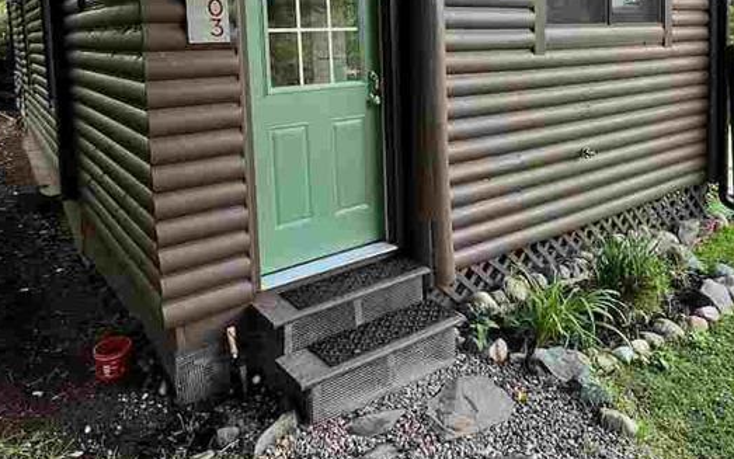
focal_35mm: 27
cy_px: 95
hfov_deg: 67.4
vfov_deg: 44.0
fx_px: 540
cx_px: 455
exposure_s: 1/99
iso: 40
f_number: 1.8
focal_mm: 1.57
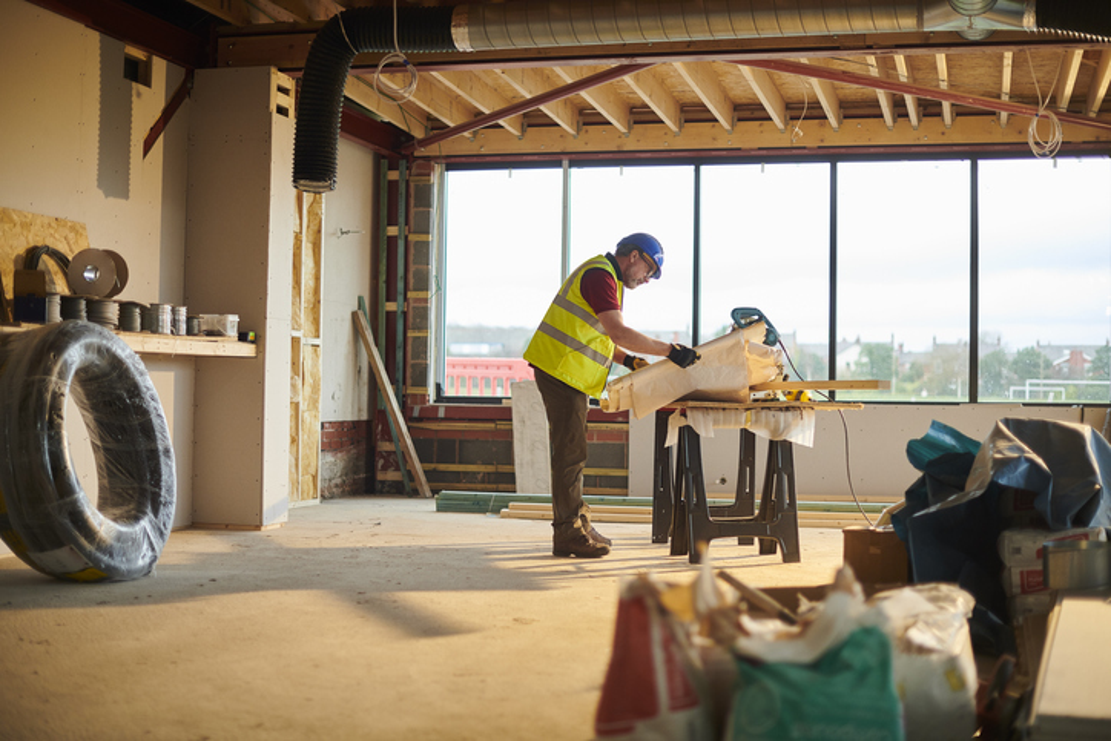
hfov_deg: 39.6
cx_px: 556
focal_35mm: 50
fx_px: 1543
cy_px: 370
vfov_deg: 27.0
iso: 500
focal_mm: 50
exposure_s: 1/160
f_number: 2
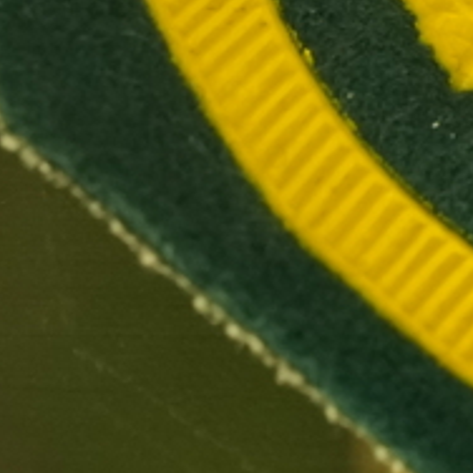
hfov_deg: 5.1
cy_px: -282
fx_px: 5287
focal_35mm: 342
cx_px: 667
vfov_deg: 5.1
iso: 800
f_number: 7.1
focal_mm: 35
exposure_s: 1/40
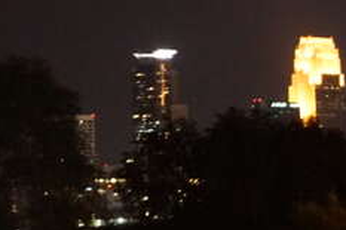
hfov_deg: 7.3
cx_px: 281
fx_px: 2725
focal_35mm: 284
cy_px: -20
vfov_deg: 4.8
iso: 6400
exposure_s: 1/4
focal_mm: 55
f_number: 5.6
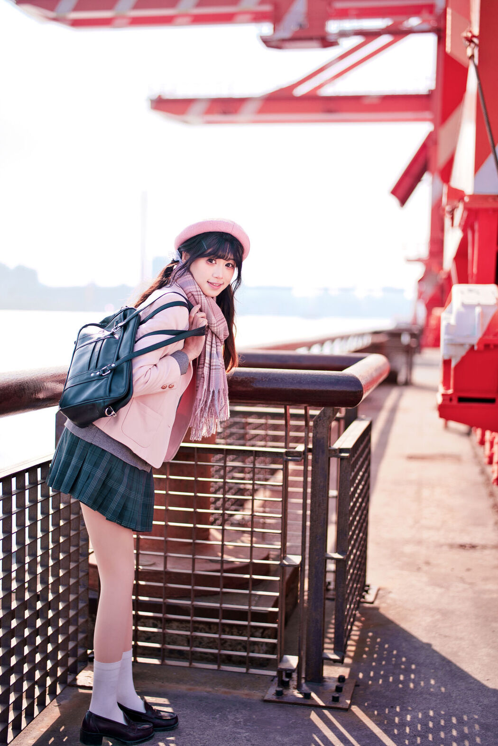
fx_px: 1037
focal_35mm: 50
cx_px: 249
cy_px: 373
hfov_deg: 27.0
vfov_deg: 39.6
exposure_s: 1/4000
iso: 100
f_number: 1.4
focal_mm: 50
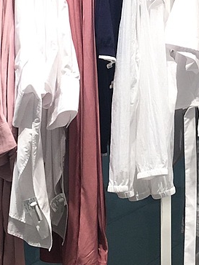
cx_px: 150
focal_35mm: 136
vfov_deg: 14.3
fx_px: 1042
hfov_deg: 10.9
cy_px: -2
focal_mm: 4.15
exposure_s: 1/166
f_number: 2.2
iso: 25
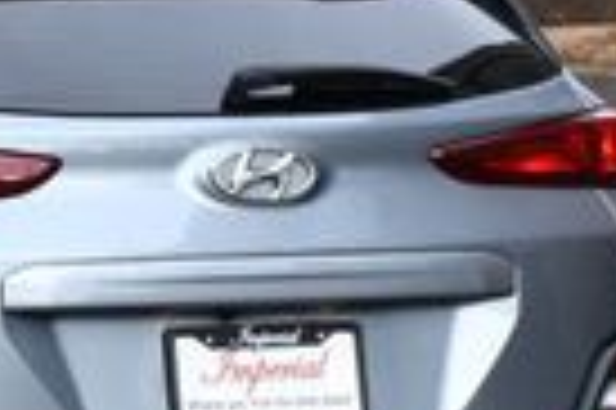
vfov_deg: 2.4
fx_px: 9844
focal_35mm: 576
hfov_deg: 3.6
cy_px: 68
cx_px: -328
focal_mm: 82
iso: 220
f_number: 5.6
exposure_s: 1/250
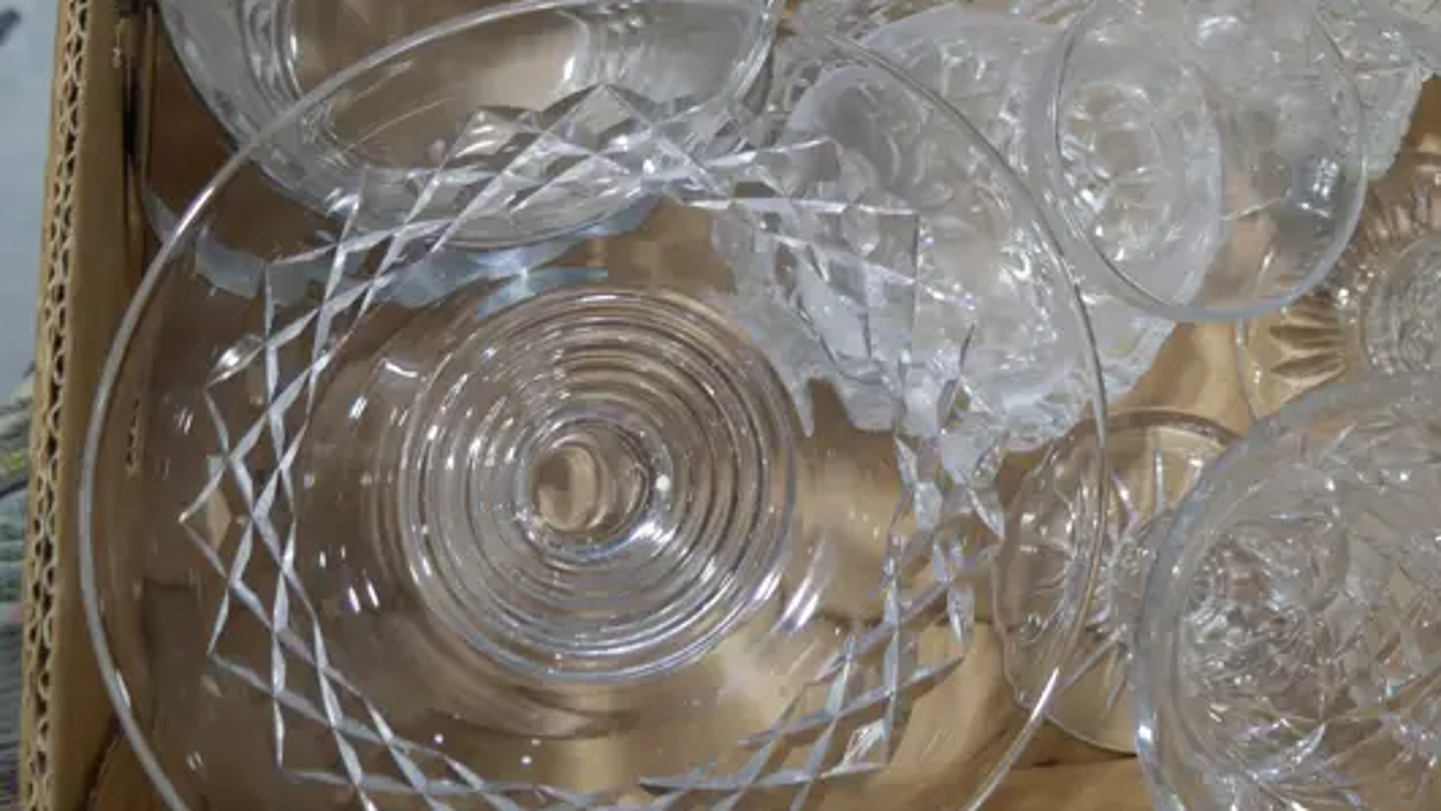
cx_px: 1346
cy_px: -115
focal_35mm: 63
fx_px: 2408
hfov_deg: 31.5
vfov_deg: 18.3
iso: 200
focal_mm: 15
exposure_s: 1/60
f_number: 3.6
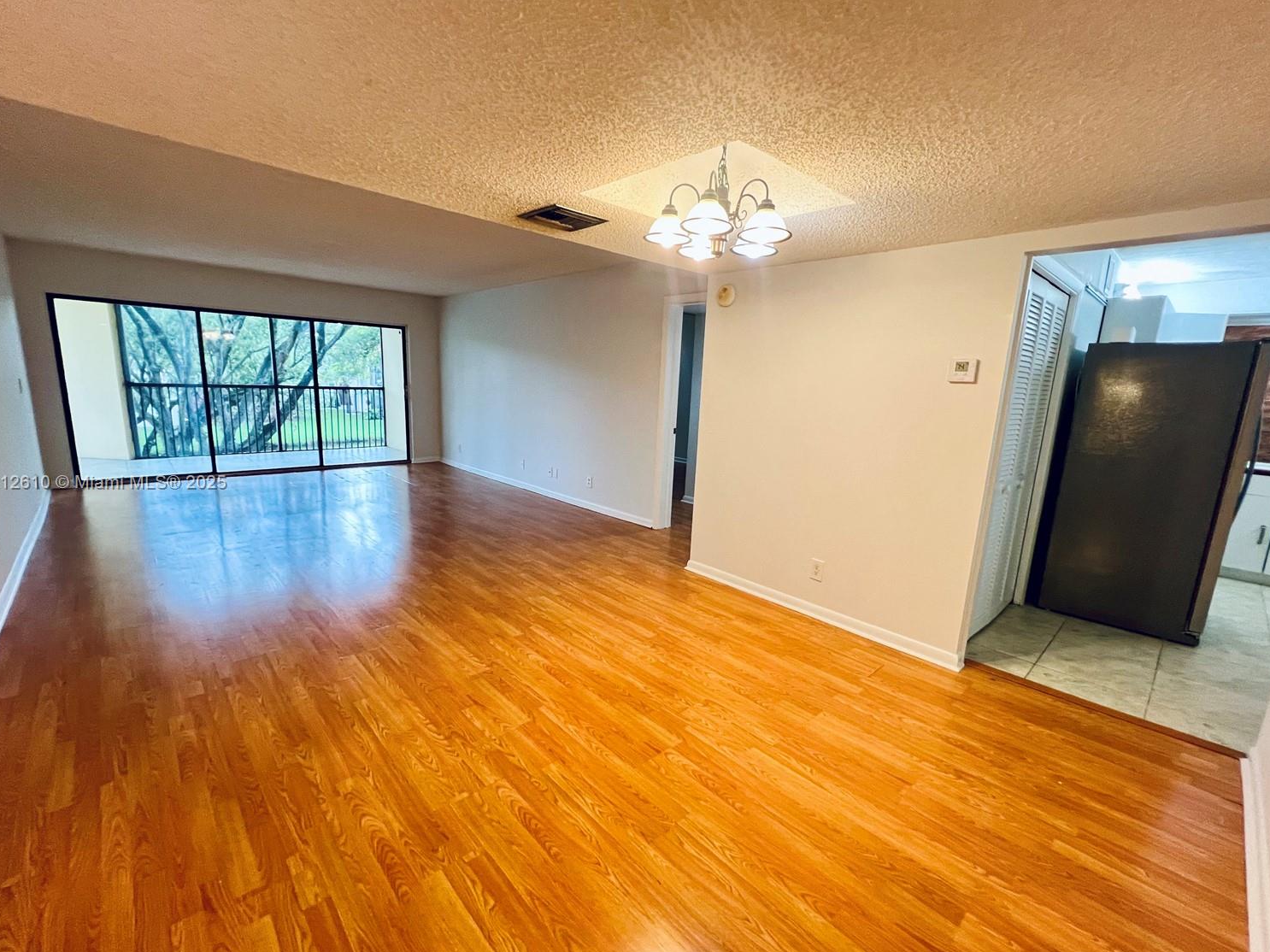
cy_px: 484
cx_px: 637
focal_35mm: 14
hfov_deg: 102.1
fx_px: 514
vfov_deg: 85.7
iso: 250
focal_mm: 1.57
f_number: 1.8
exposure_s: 1/60
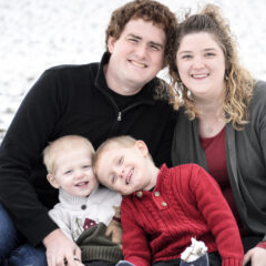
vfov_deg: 7.3
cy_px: 156
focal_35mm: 239
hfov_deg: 7.3
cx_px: 162
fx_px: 2078
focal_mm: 100
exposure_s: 1/160
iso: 400
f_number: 5
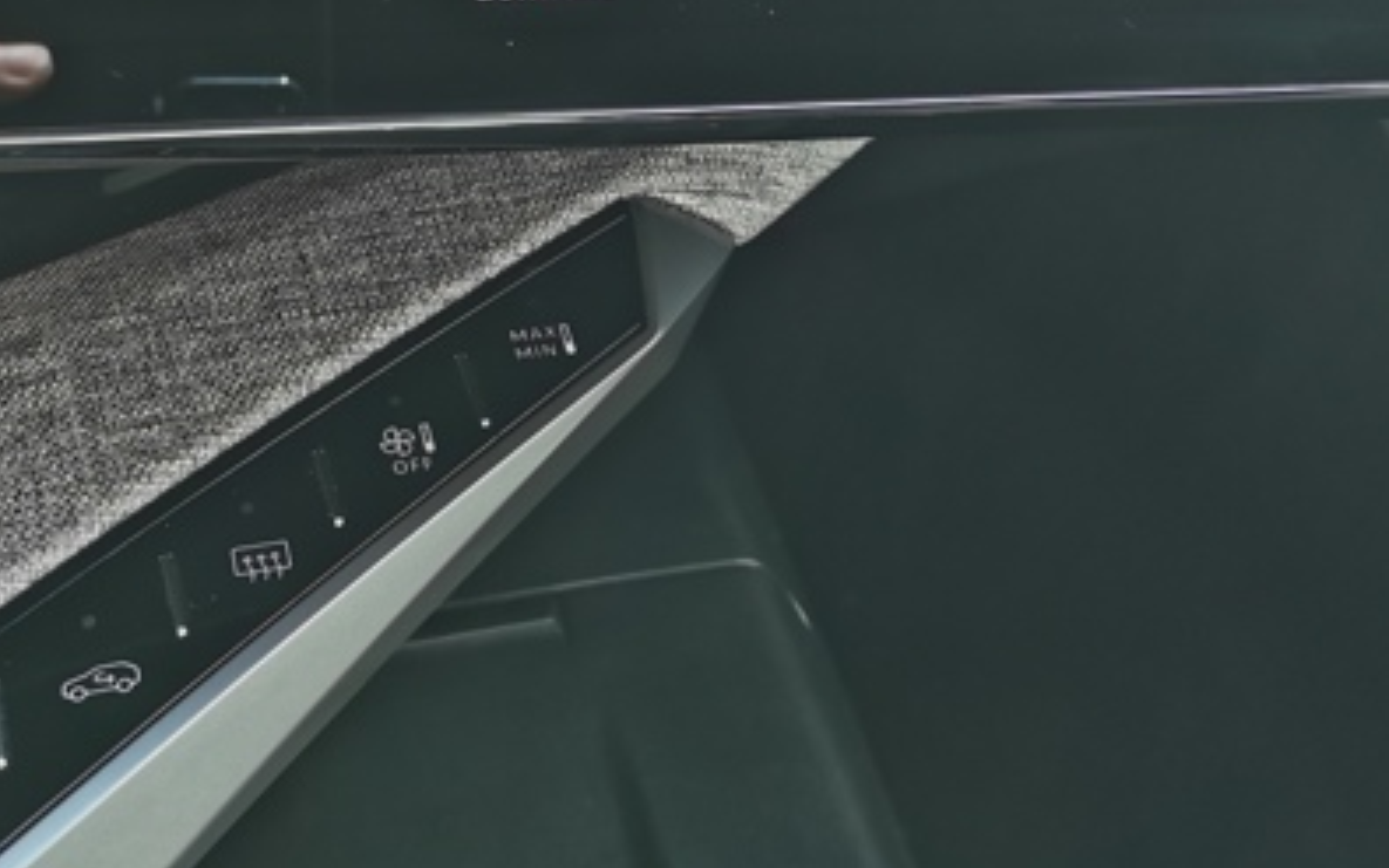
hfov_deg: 34.4
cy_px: -155
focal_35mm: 58
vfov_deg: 21.0
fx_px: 2196
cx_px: 366
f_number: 1.8
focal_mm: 5.58
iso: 50
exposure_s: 1/170
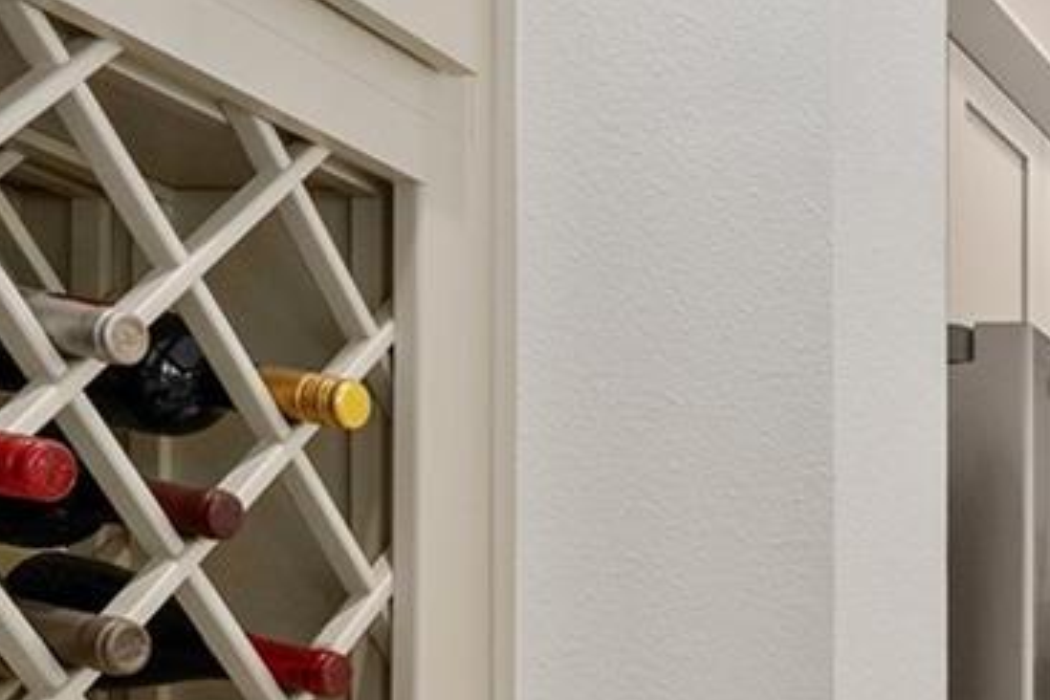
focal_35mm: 70
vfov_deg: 18.3
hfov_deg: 22.1
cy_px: 878
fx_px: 2042
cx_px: 1698
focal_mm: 16
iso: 400
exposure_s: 1/10
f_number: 8
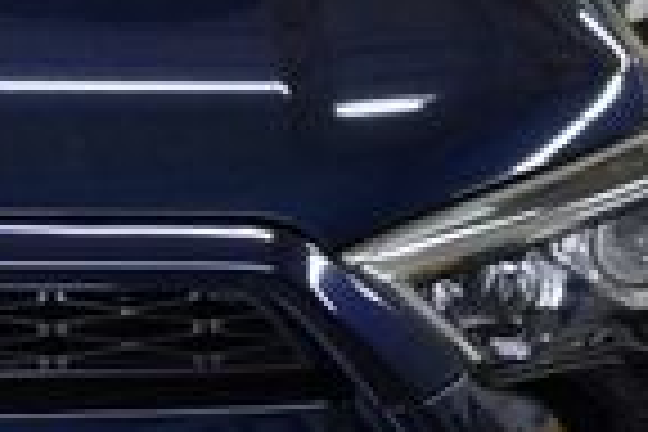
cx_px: -202
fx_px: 2646
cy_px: 225
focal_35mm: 147
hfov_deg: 13.4
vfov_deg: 9.3
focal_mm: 22
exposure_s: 1/40
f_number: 4
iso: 400
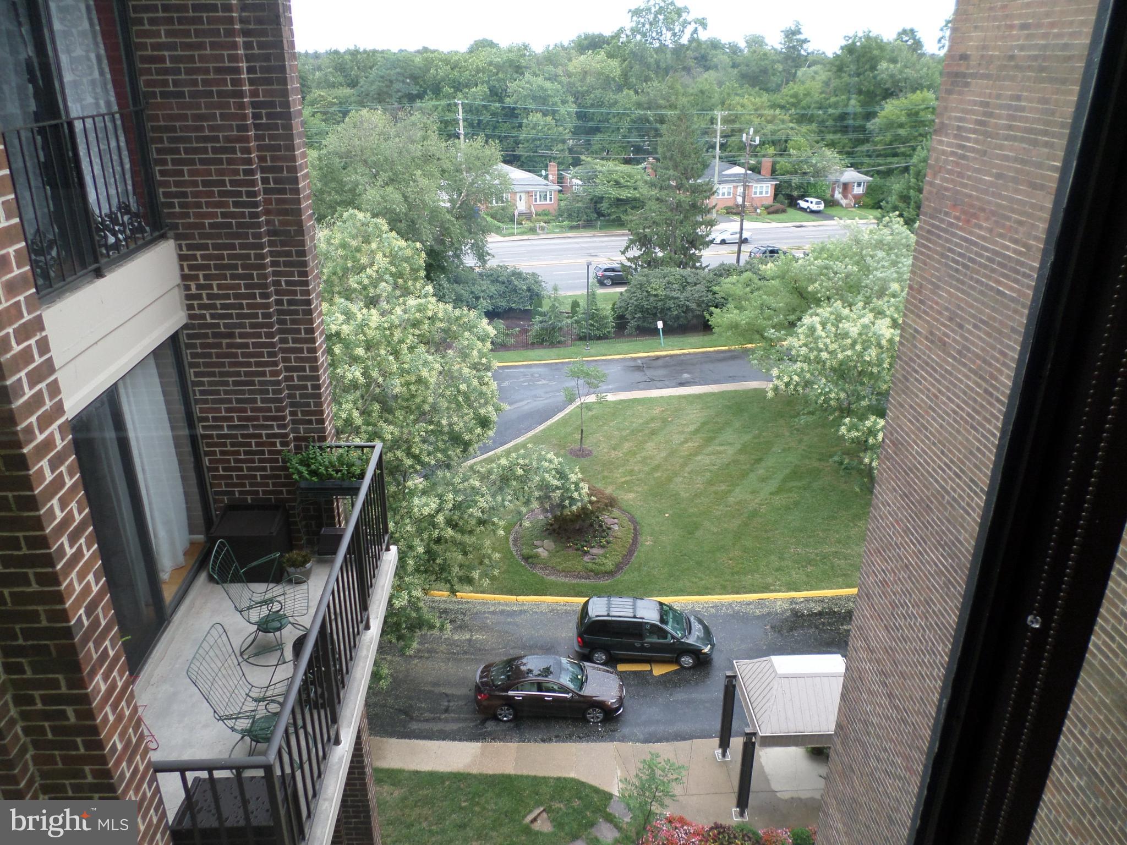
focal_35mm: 25
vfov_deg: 54.9
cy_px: 422
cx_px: 564
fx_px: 814
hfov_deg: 69.4
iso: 80
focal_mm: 4.5
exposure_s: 1/180
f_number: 2.5
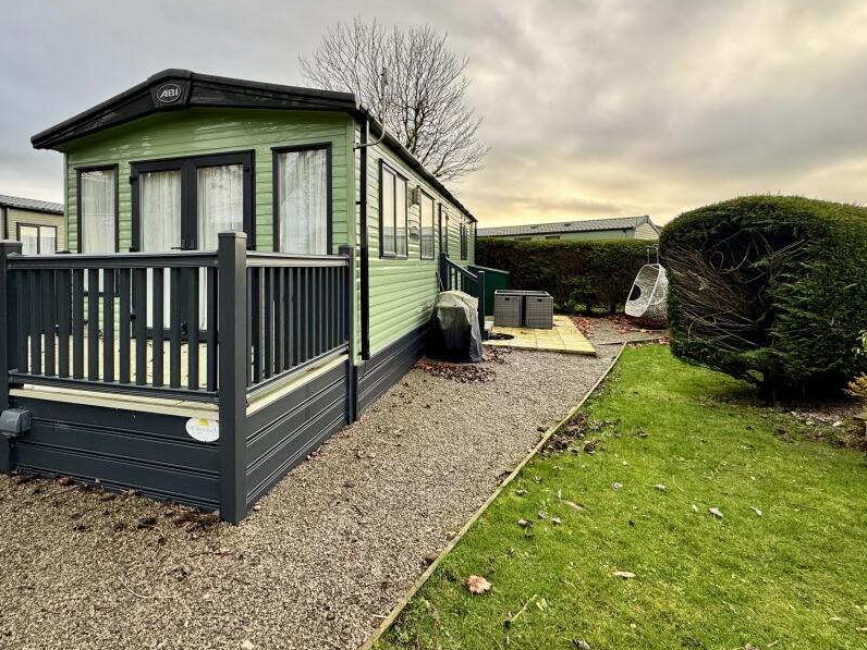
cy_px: 268
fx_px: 451
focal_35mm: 18
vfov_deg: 71.0
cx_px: 374
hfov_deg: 87.2
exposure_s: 1/192
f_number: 2.2
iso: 40
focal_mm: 2.22
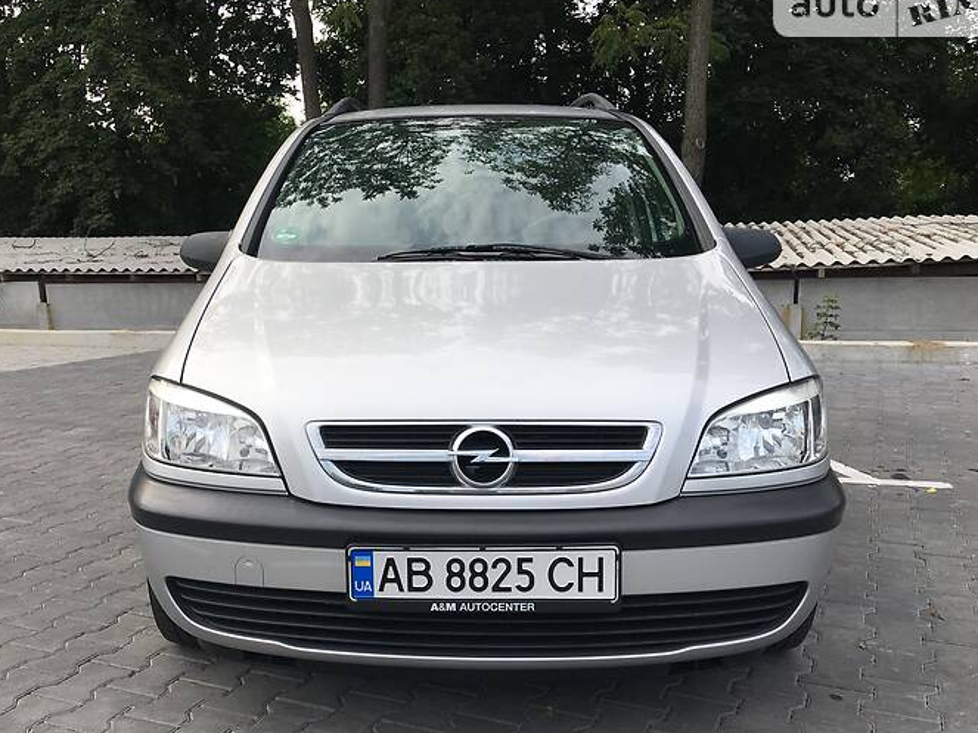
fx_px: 989
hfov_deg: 52.4
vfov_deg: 40.7
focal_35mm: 35
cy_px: 398
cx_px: 417
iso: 25
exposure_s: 1/693
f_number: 2.2
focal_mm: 4.2
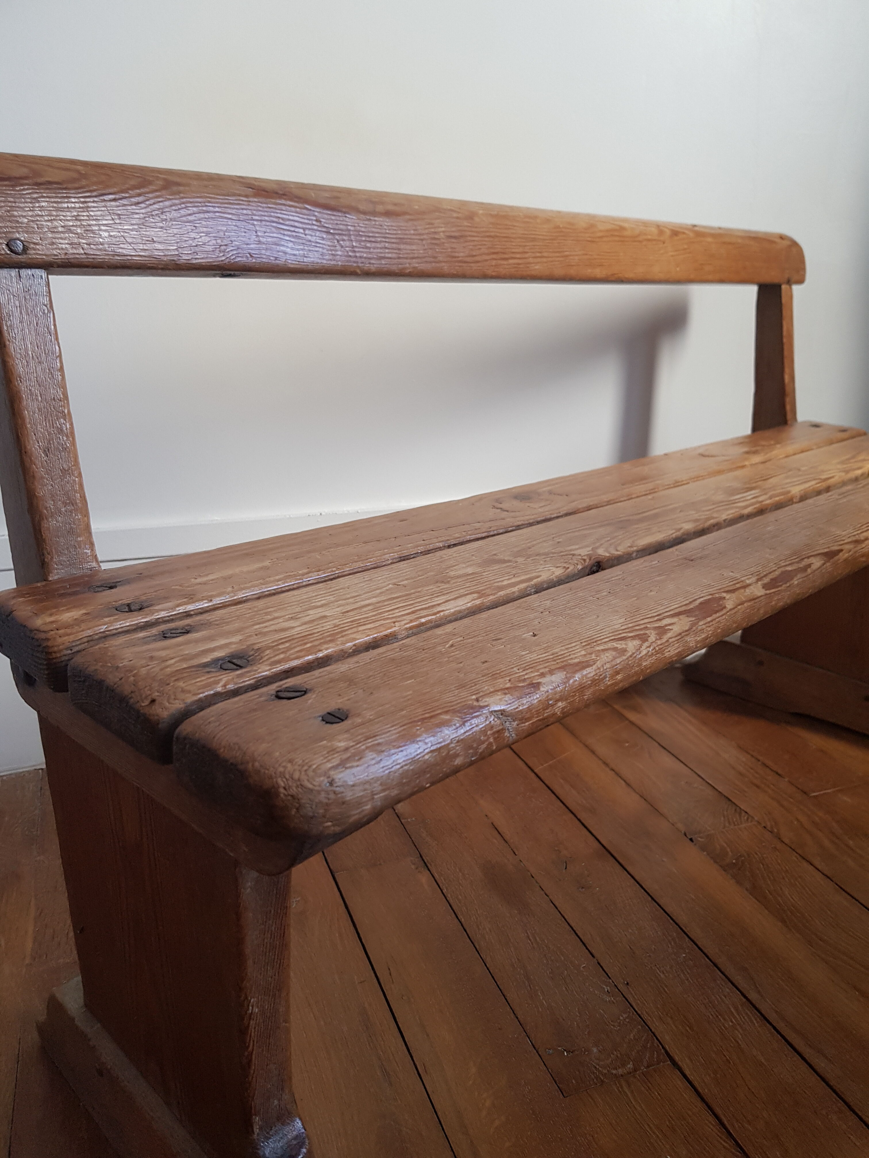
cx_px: 434
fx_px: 870
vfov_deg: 67.3
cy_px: 579
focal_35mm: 26
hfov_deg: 53.1
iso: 125
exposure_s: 1/50
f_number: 1.7
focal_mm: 4.2
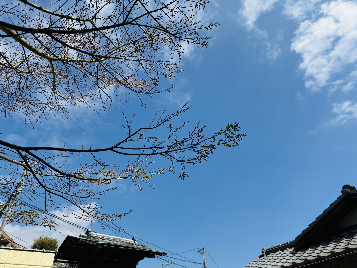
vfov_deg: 56.8
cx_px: 178
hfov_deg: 71.6
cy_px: 134
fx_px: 248
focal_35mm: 24
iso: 80
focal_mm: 6.76
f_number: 1.78
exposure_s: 1/6410
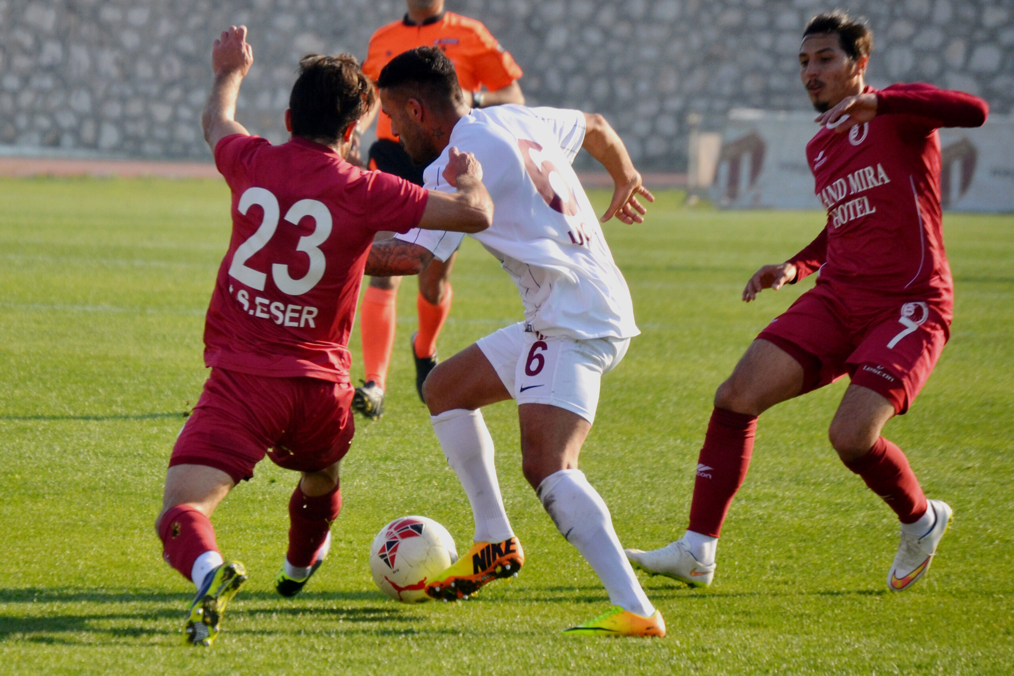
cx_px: 507
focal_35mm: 248
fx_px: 6971
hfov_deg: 8.3
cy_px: 338
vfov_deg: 5.6
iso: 400
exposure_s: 1/1250
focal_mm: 165
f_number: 5.3
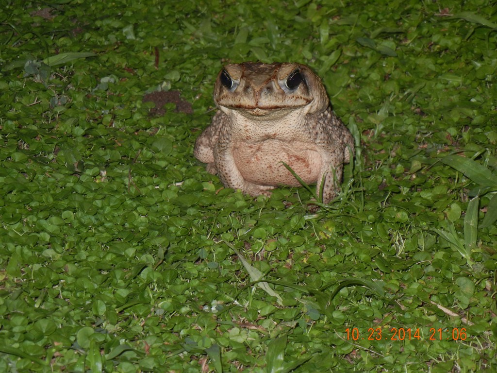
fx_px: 1910
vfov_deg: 11.1
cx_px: 248
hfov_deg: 14.8
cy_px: 186
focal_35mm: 133
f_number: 4.6
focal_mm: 24
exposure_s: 1/2
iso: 200
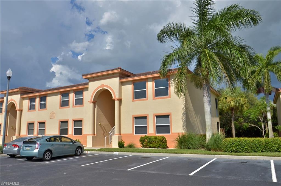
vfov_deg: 47.7
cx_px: 140
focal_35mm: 27
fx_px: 210
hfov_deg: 67.5
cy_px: 93
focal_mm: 18
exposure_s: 1/500
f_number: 7.1
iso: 100
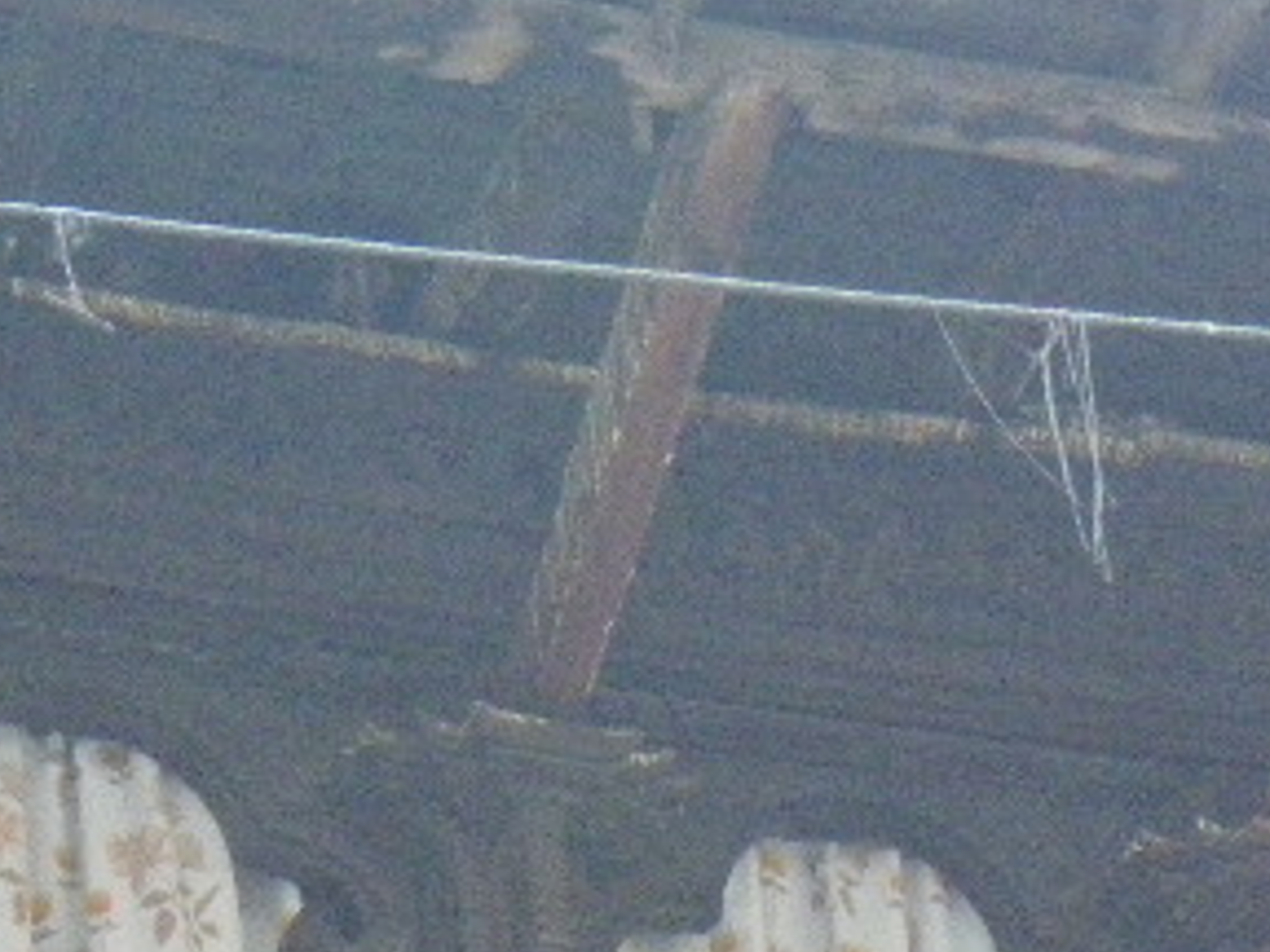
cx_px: 681
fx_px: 8365
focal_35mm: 228
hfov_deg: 8.7
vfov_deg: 6.5
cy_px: 1327
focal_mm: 13.7
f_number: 4.8
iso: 800
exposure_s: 1/100
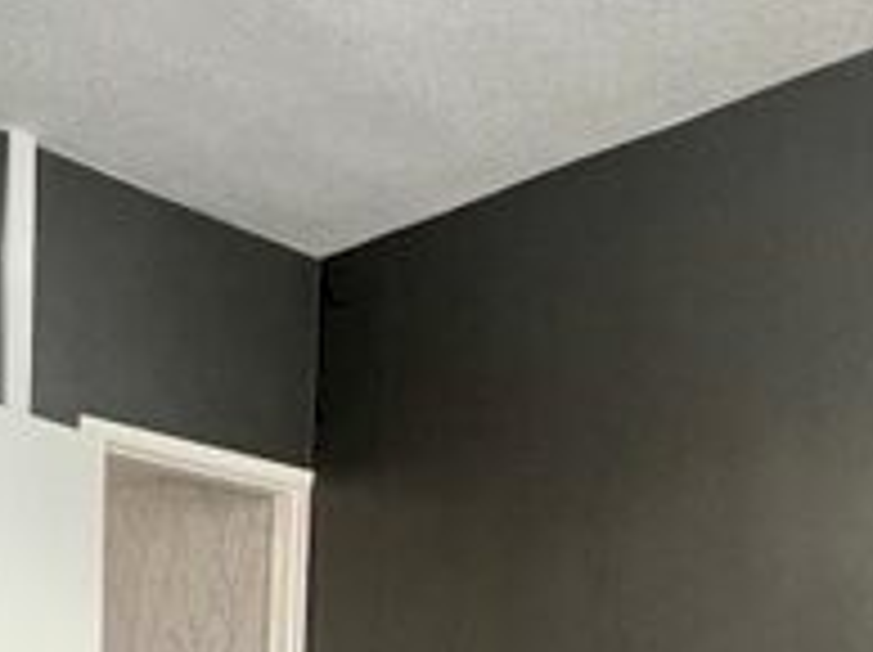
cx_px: 324
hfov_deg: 40.2
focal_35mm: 47
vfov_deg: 26.0
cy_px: 866
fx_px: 1184
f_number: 1.8
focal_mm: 1.57
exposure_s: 1/62
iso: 250
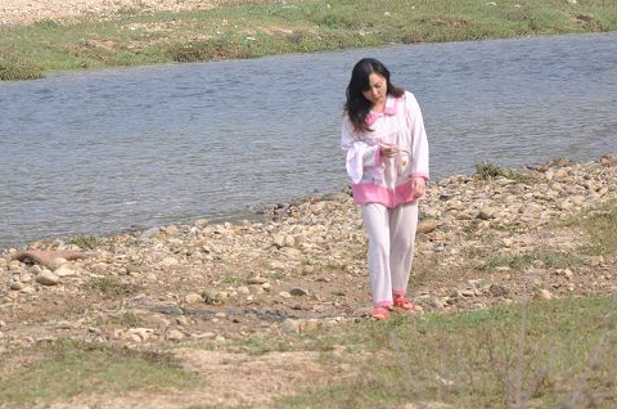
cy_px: 144
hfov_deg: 9.0
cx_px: 248
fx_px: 3929
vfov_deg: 6.0
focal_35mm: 230
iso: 200
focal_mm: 105
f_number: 5.6
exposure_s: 1/400
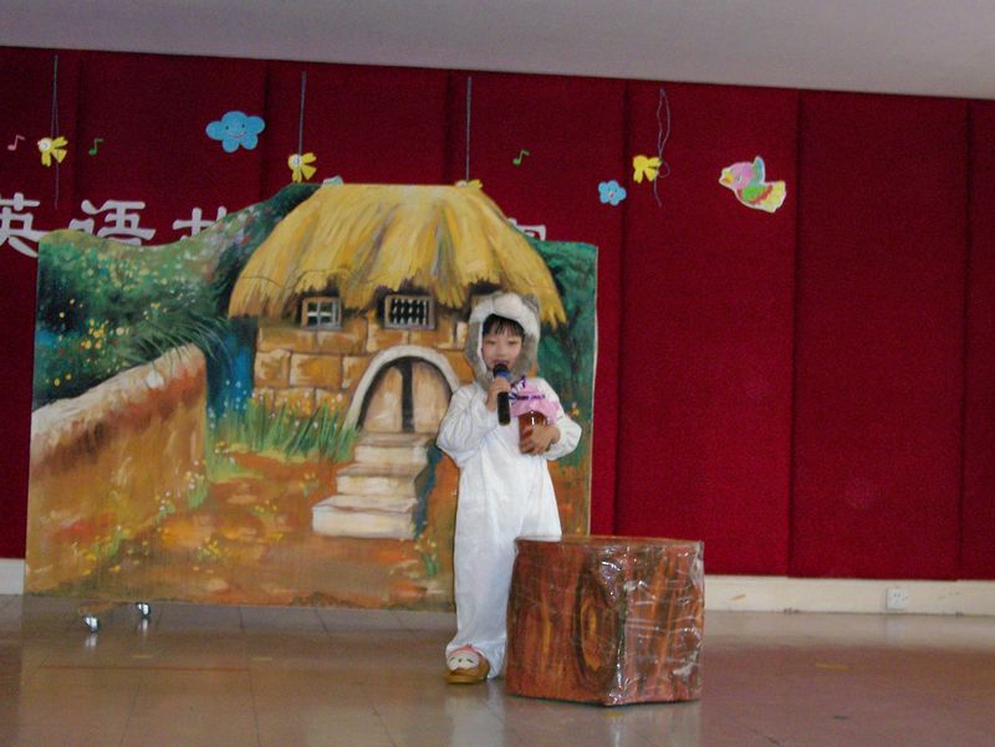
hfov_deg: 27.8
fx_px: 2013
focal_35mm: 70
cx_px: 498
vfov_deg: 21.0
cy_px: 374
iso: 160
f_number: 3.8
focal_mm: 11.6
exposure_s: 1/100
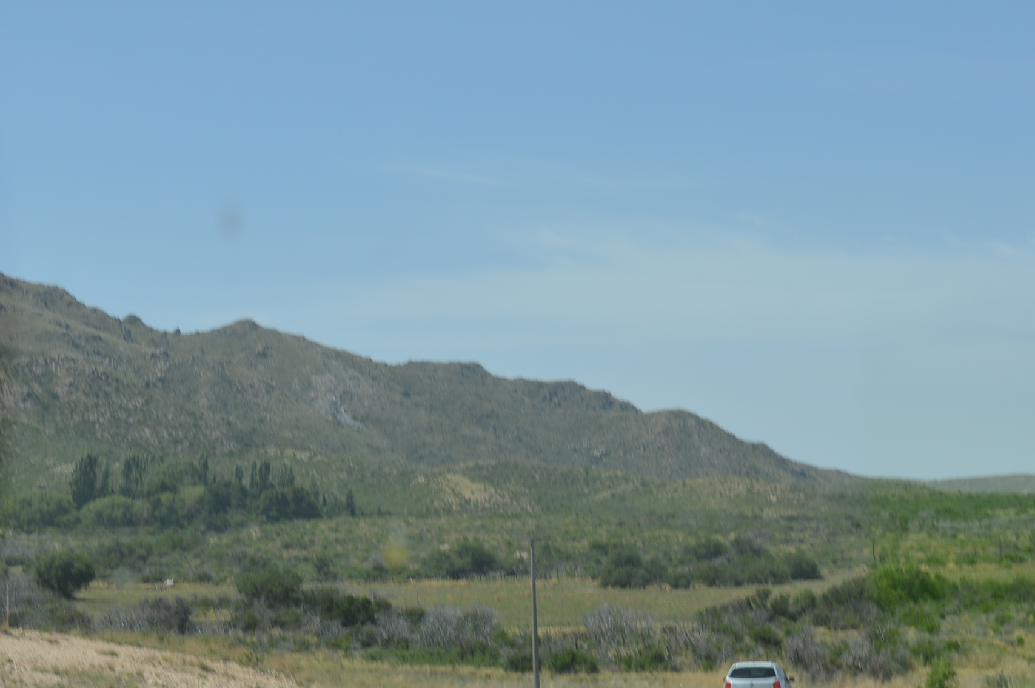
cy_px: 303
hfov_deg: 18.3
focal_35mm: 111
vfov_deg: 12.3
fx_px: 3188
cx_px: 290
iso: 100
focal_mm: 42
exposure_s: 1/250
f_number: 8
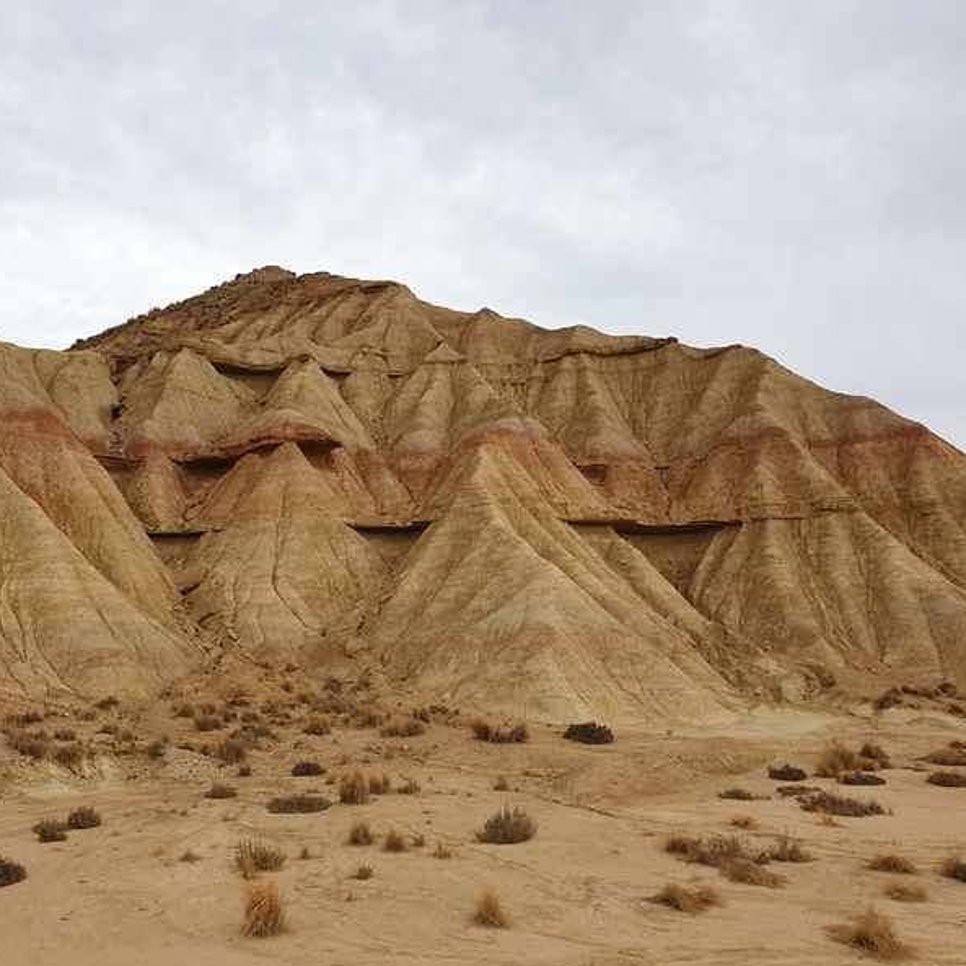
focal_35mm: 31
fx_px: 979
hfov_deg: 52.4
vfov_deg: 52.5
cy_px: 487
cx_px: 435
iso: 50
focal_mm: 4.3
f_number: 2.4
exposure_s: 1/336
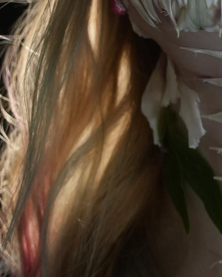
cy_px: 85
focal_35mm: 258
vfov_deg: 7.5
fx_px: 2113
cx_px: 328
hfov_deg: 6.0
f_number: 2.8
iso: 1000
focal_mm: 50.7
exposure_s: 1/125
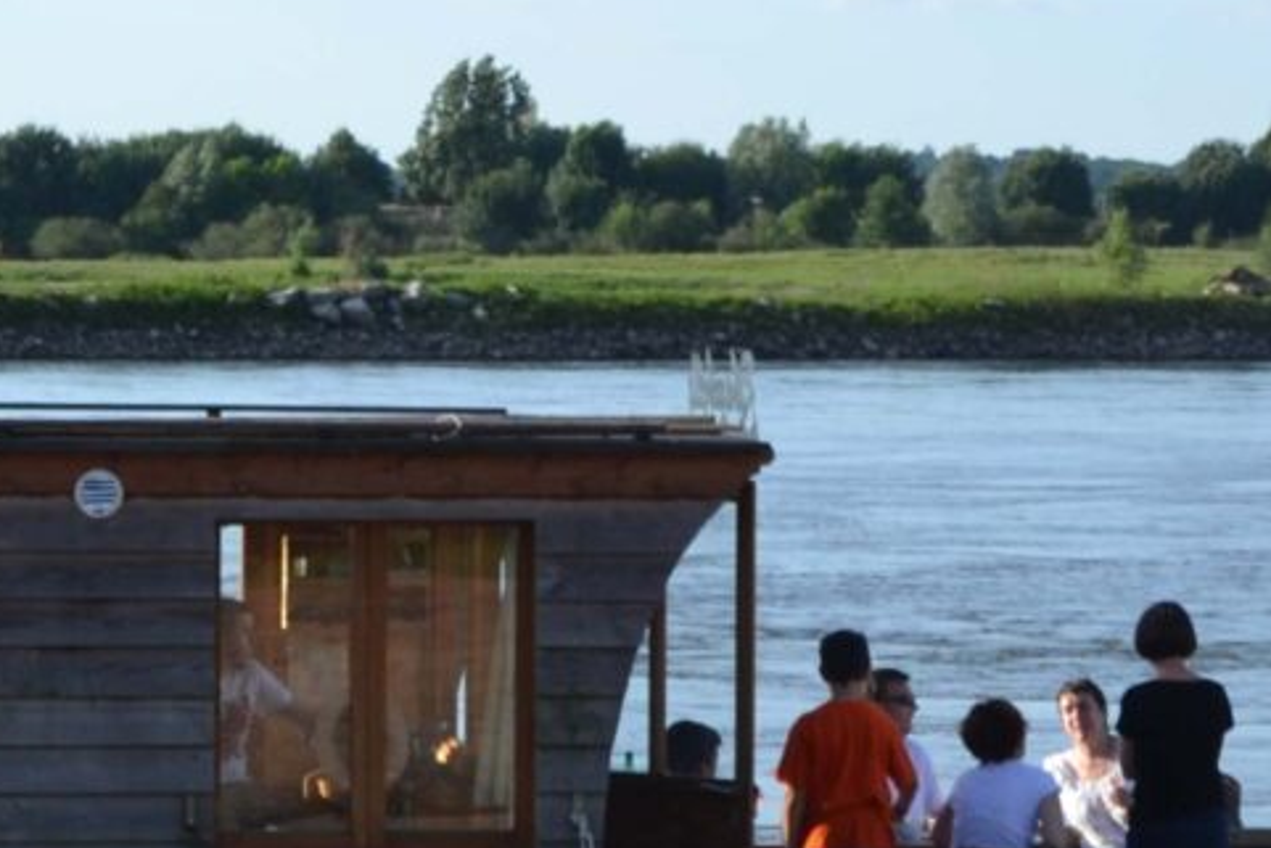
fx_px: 5862
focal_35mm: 166
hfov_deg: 12.3
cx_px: 193
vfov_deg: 8.3
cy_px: 297
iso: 100
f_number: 7.1
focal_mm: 26
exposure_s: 1/200
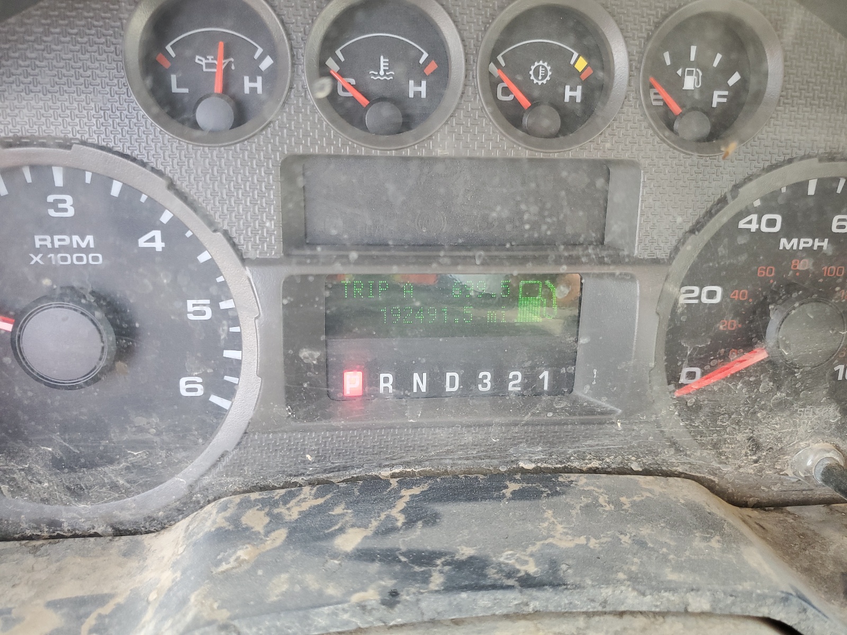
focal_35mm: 26
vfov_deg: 53.1
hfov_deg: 67.3
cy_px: 318
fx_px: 636
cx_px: 424
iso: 69
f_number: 1.5
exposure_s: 1/60.2
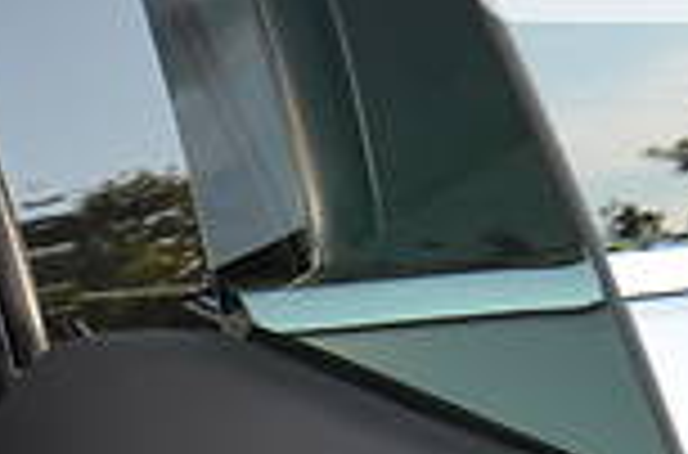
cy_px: 966
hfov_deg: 7.9
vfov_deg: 5.3
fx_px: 4782
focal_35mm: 251
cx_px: -612
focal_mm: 32
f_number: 6.3
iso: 200
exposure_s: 1/160
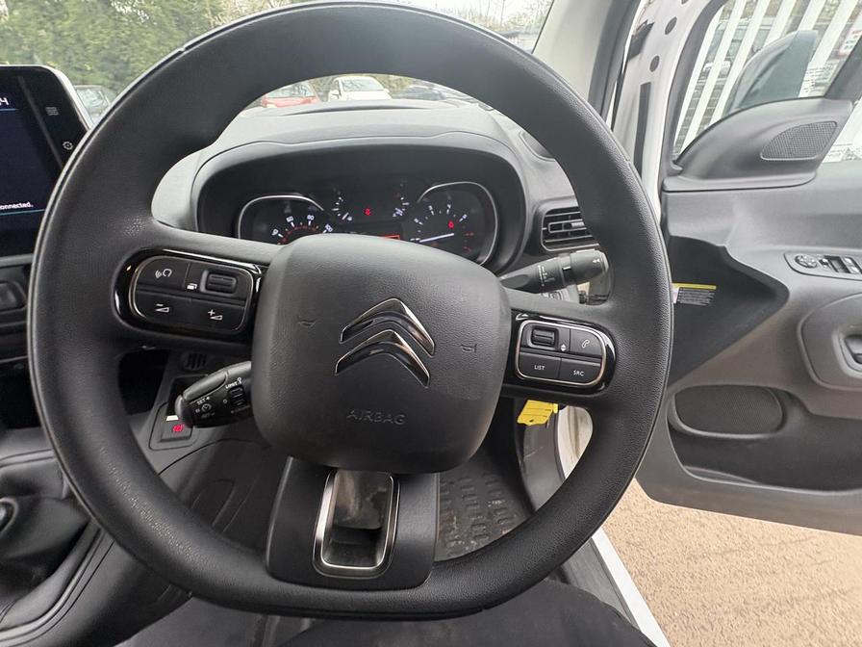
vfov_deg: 85.7
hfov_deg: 102.1
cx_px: 431
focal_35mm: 14
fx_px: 349
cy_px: 324
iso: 200
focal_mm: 2.22
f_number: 2.2
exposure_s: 1/99
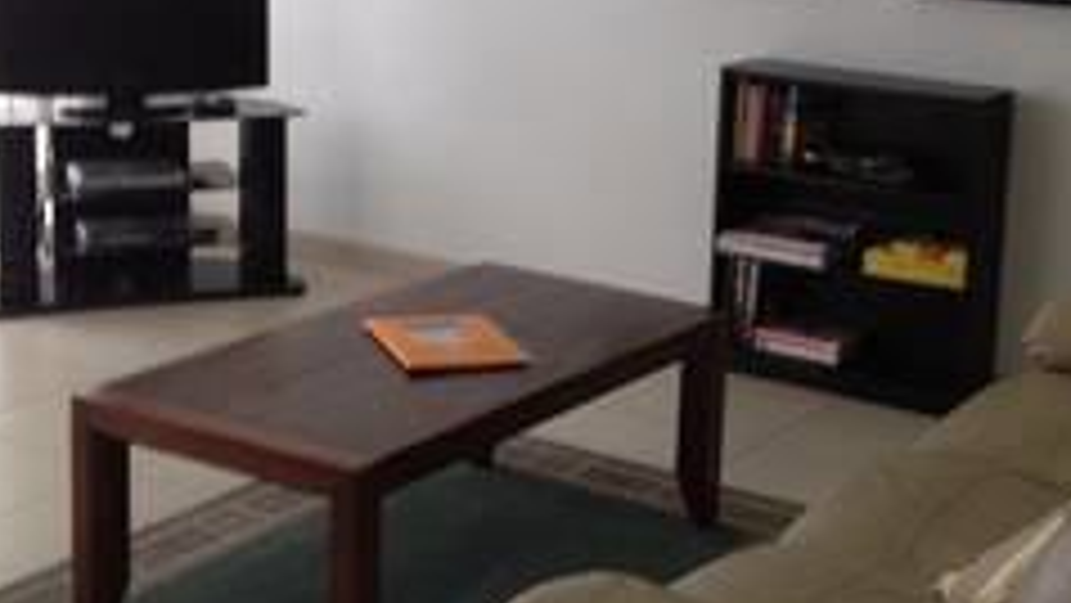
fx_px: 2187
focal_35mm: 77
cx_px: 608
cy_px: 122
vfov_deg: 15.6
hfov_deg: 27.5
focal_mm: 4.28
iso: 64
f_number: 2.4
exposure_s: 1/20
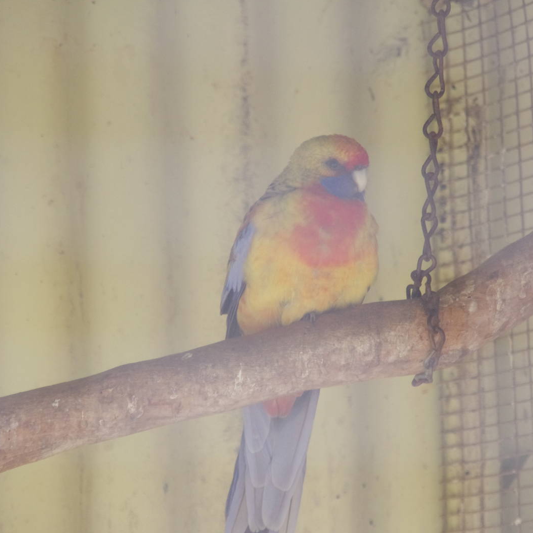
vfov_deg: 4.6
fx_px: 6707
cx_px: 319
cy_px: 266
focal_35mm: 385
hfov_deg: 4.6
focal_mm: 200
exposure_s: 1/200
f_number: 6.7
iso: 1600
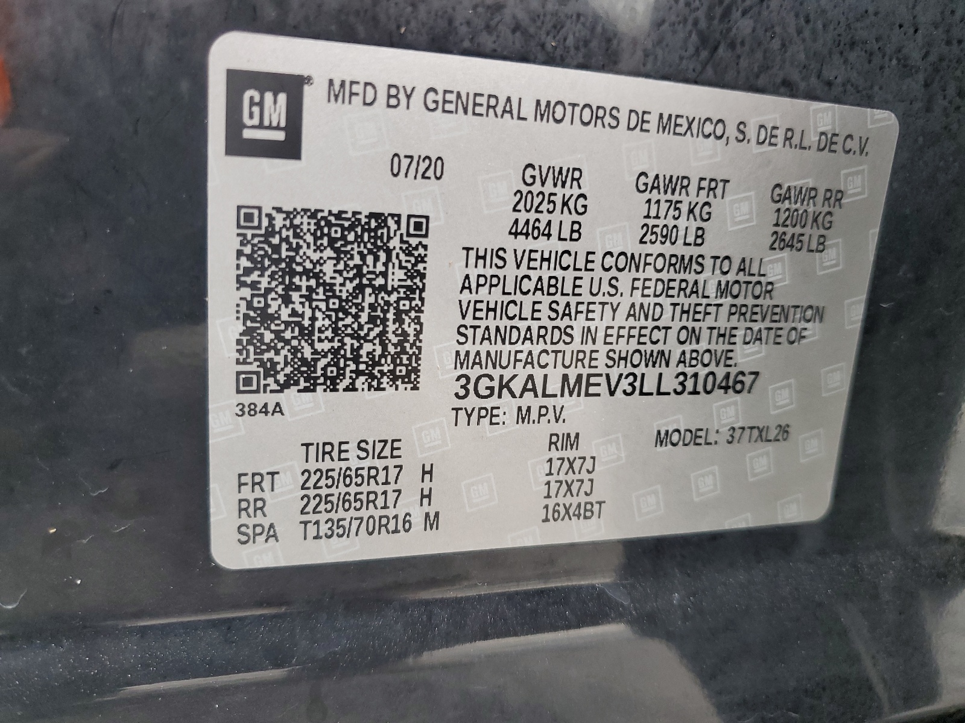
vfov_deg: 53.1
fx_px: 725
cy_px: 362
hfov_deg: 67.3
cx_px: 482
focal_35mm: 26
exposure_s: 1/120
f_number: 1.5
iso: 77
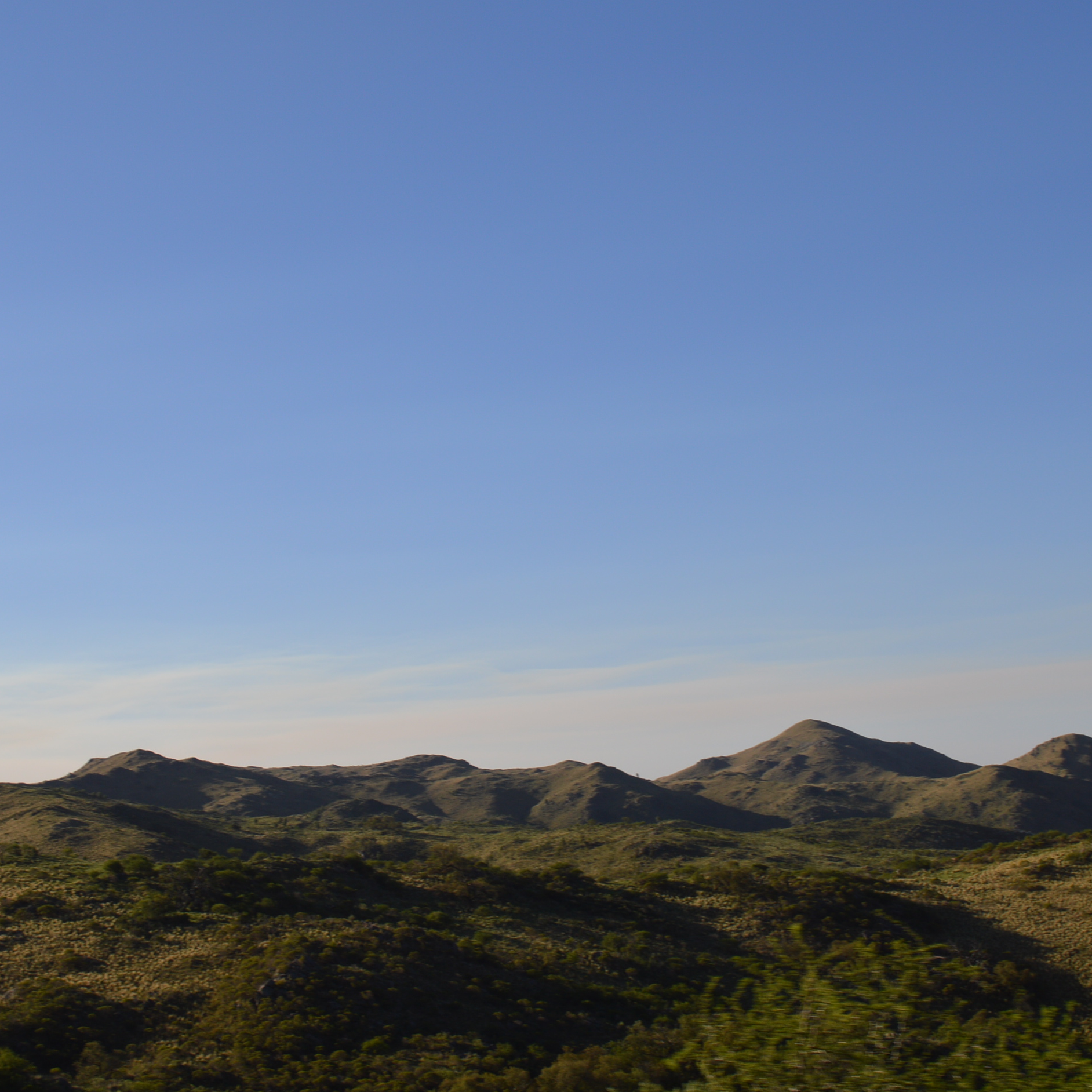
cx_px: 467
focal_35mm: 61
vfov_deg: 28.2
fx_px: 2177
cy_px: 554
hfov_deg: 28.1
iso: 100
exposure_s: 1/320
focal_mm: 30
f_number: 9
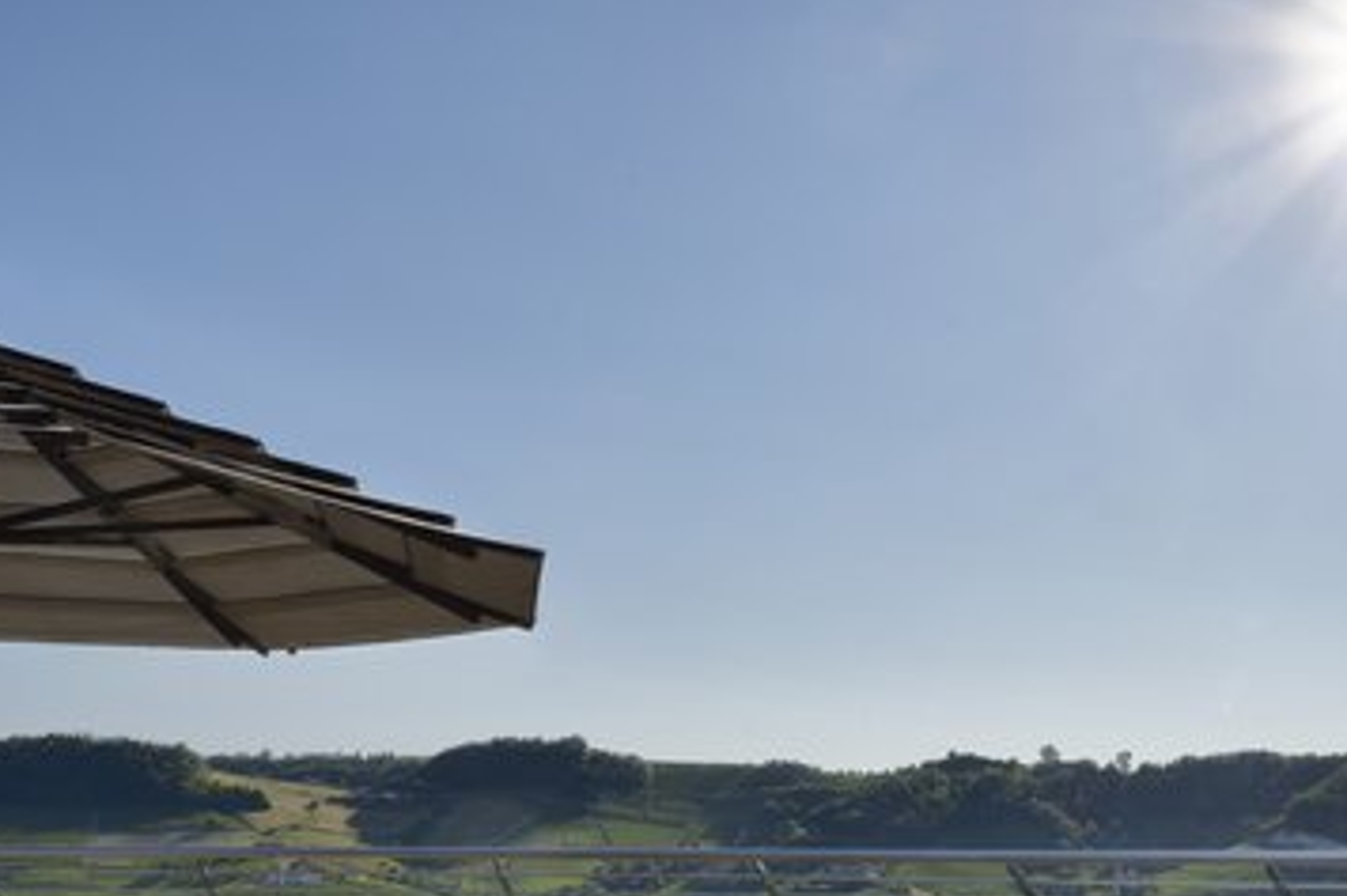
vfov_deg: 28.3
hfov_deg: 40.6
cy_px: 866
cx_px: 1188
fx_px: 1683
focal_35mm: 45
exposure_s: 1/250
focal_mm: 20
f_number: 13
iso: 100
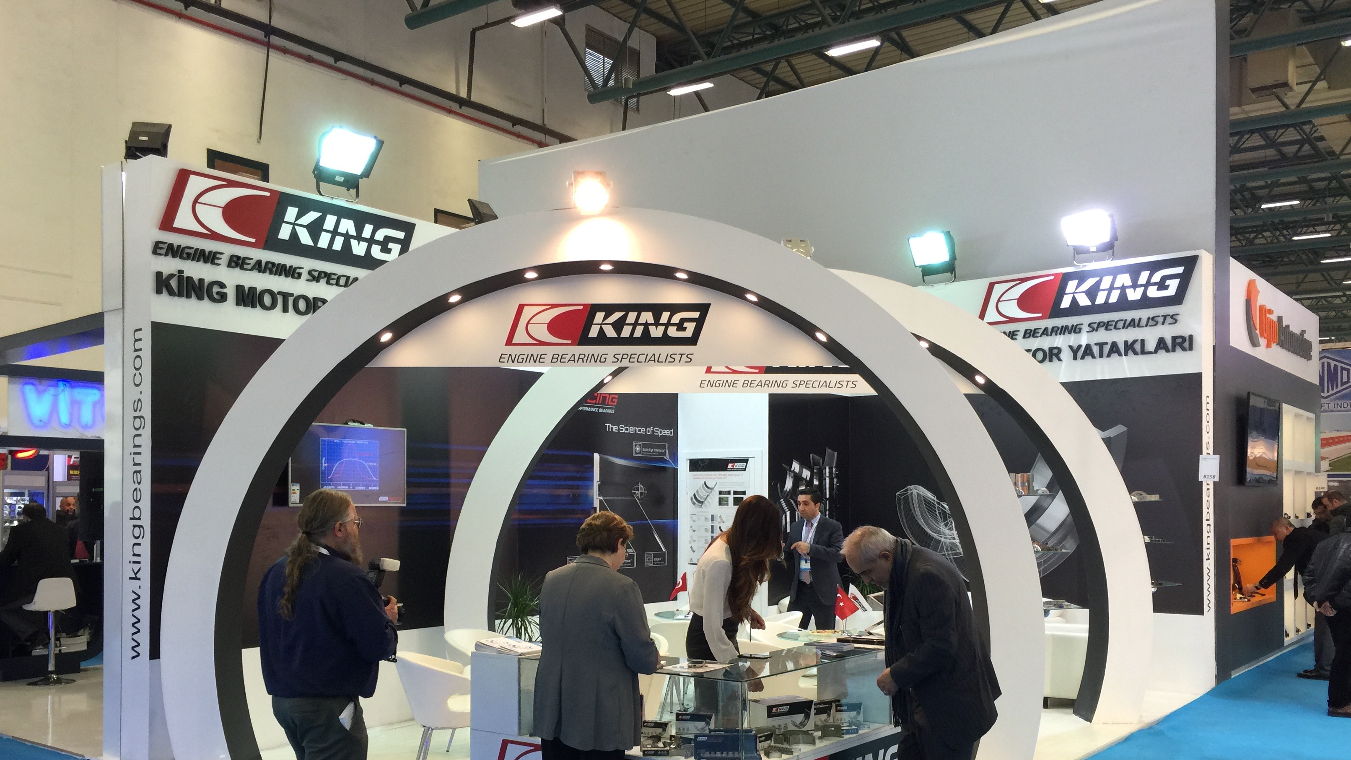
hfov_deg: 61.0
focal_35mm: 32
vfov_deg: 36.3
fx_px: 1146
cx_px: 675
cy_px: 503
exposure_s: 1/30
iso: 40
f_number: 2.2
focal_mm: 4.15
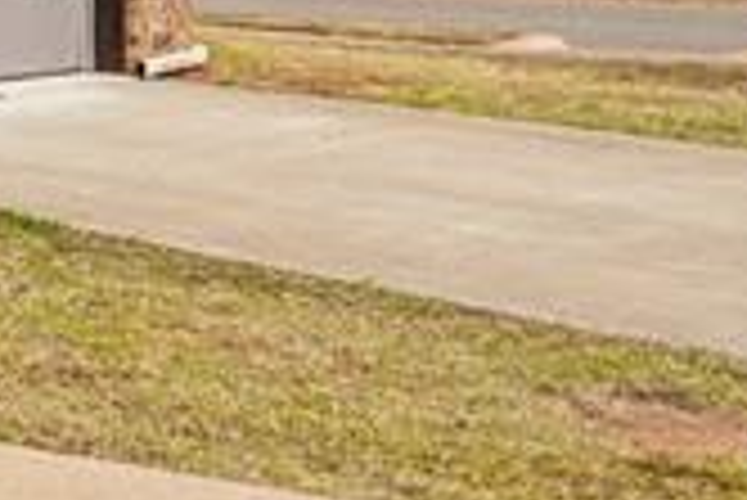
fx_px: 2395
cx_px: -1348
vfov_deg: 11.3
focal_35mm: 115
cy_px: -293
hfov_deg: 11.8
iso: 100
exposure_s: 1/320
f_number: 9
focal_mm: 18.7
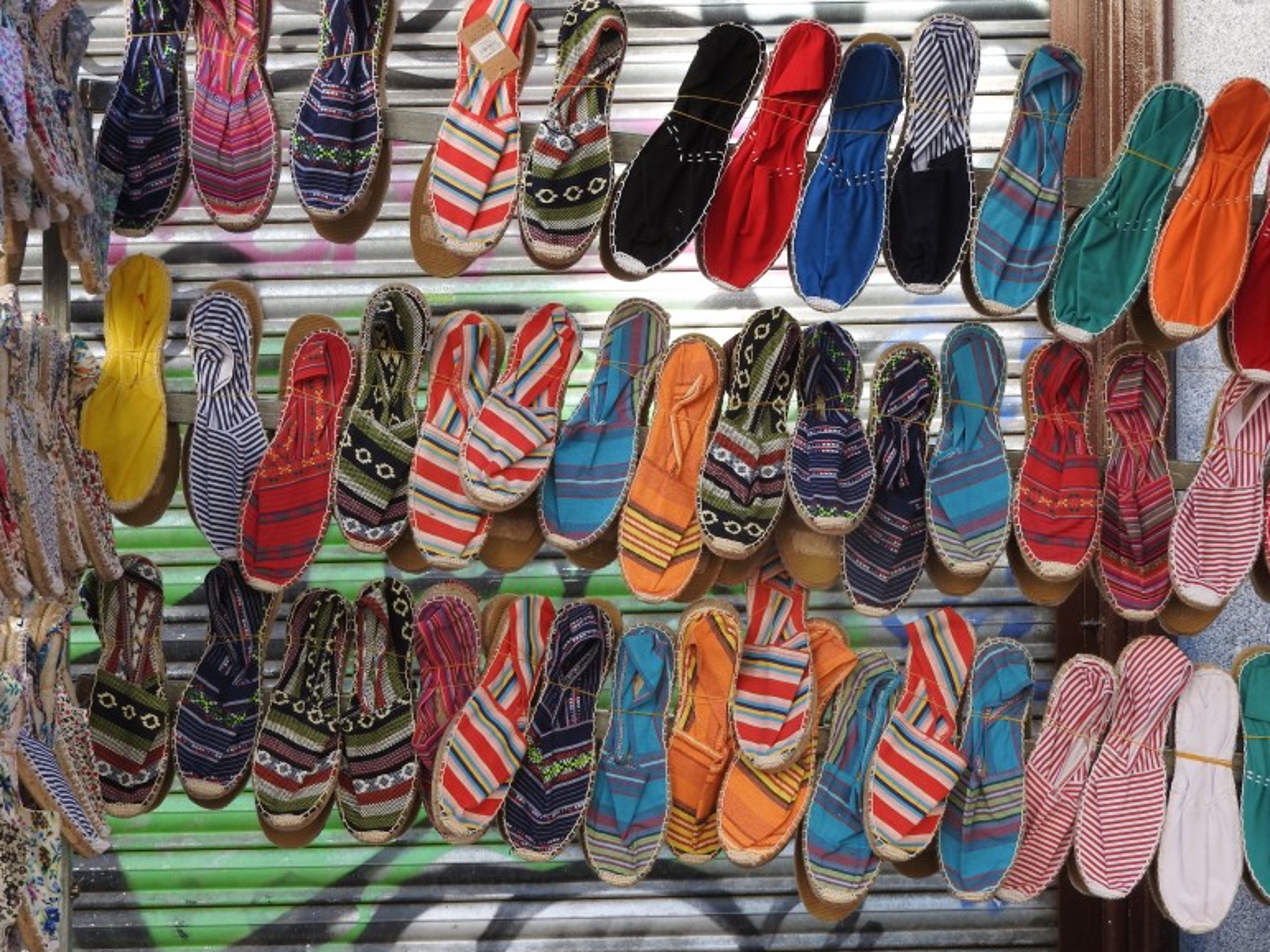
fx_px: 3998
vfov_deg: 13.6
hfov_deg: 18.0
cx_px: 626
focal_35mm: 109
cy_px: 463
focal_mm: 18.8
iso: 140
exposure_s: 1/60
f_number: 4.8
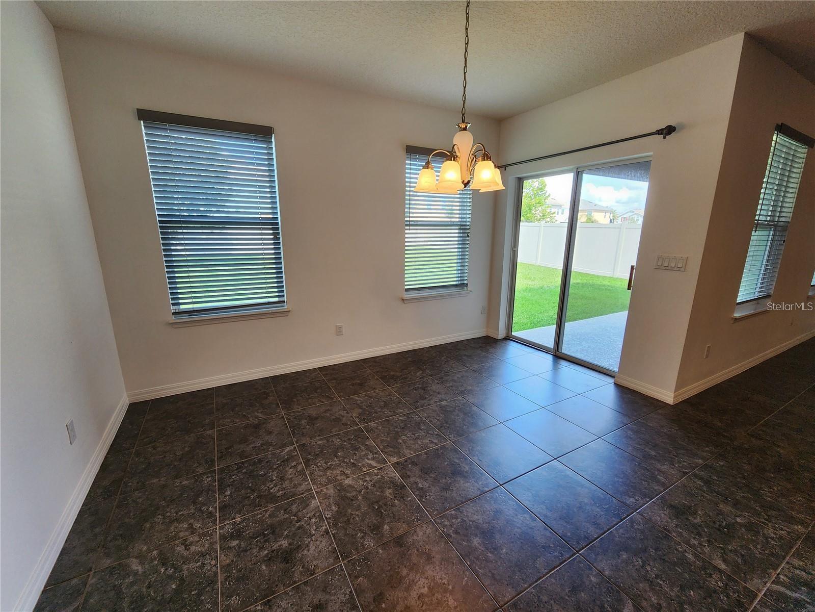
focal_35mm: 13
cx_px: 408
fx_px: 306
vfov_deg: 89.9
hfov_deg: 106.2
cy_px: 306
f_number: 2.2
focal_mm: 2.2
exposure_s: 1/60
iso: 80
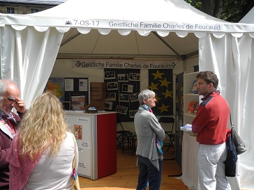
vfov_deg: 35.1
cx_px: 127
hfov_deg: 45.8
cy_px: 95
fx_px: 301
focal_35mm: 41
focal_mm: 8.8
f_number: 3.2
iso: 100
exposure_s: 1/800
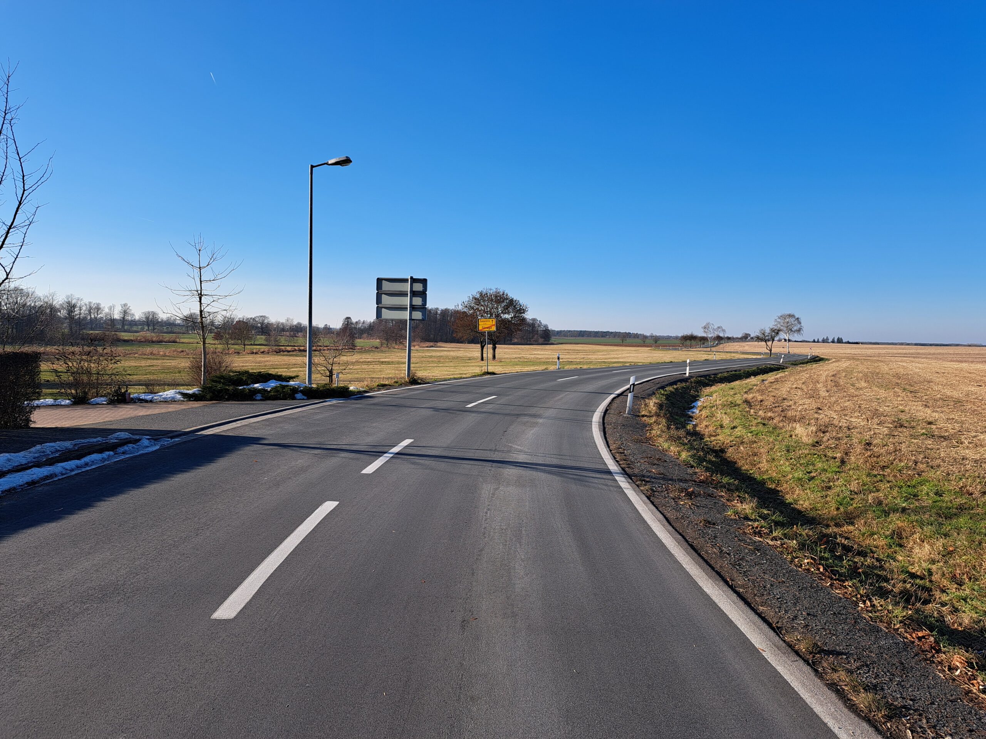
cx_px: 493
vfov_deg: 56.8
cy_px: 370
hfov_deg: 71.6
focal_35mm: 24
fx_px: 684
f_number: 1.8
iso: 50
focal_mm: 5.23
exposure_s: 1/782
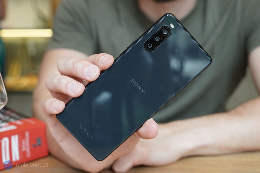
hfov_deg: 43.6
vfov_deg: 29.8
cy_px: 86
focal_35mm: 45
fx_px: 325
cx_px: 130
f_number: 5
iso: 2000
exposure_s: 1/200
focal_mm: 45
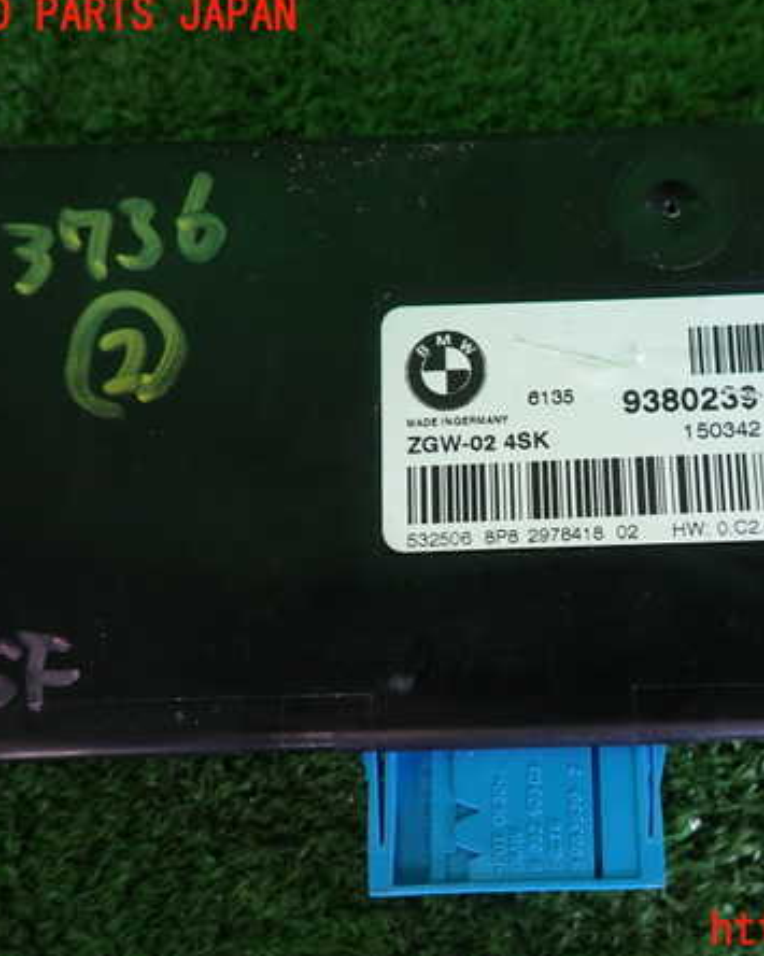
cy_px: 474
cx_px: 551
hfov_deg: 43.4
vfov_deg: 54.2
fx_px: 933
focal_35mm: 33
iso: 200
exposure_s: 1/50
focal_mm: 4.5
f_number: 2
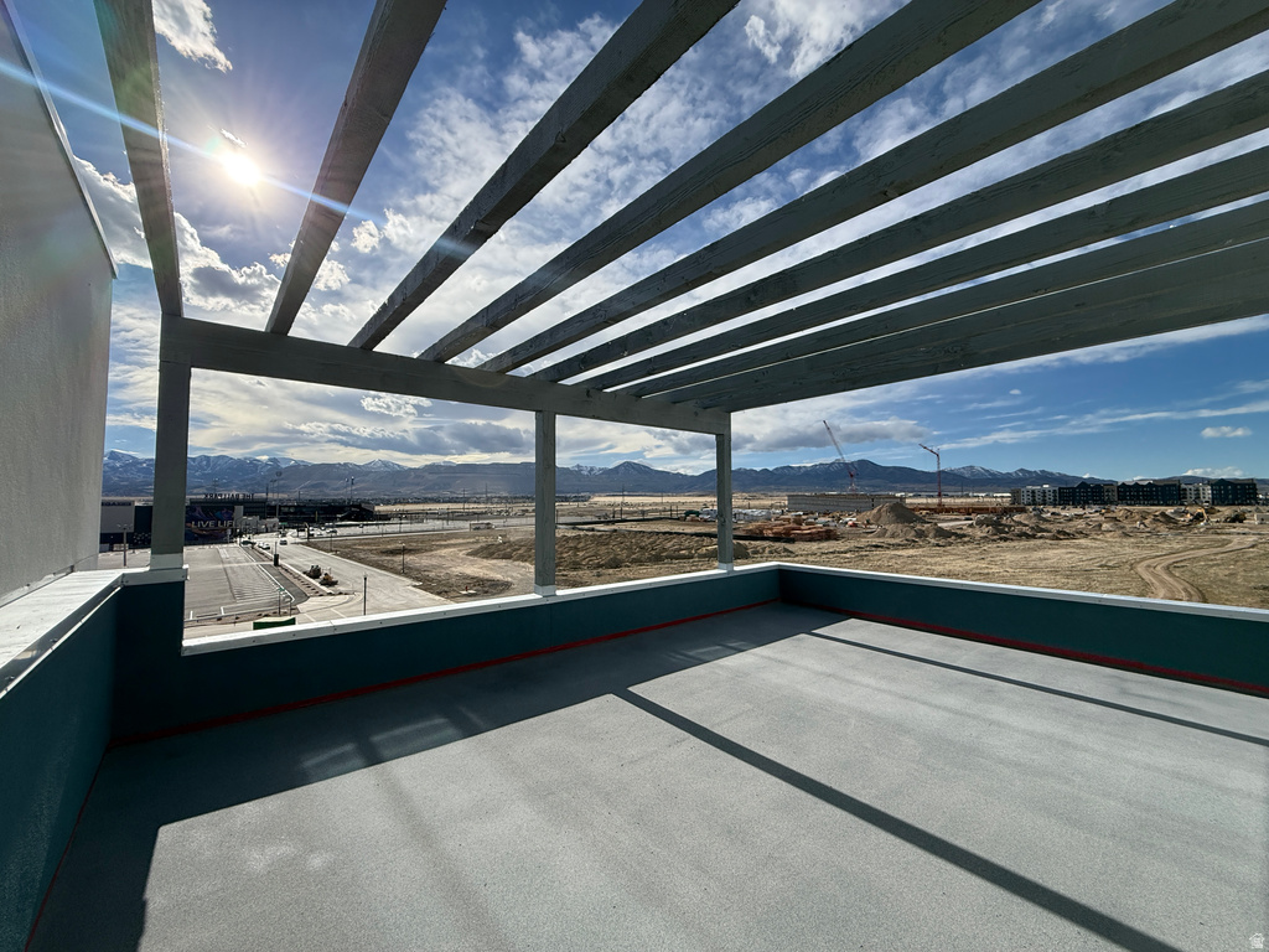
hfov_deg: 102.1
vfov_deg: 85.7
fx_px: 513
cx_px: 634
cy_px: 476
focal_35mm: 14
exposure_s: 1/5155
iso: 80
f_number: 2.2
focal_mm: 2.22
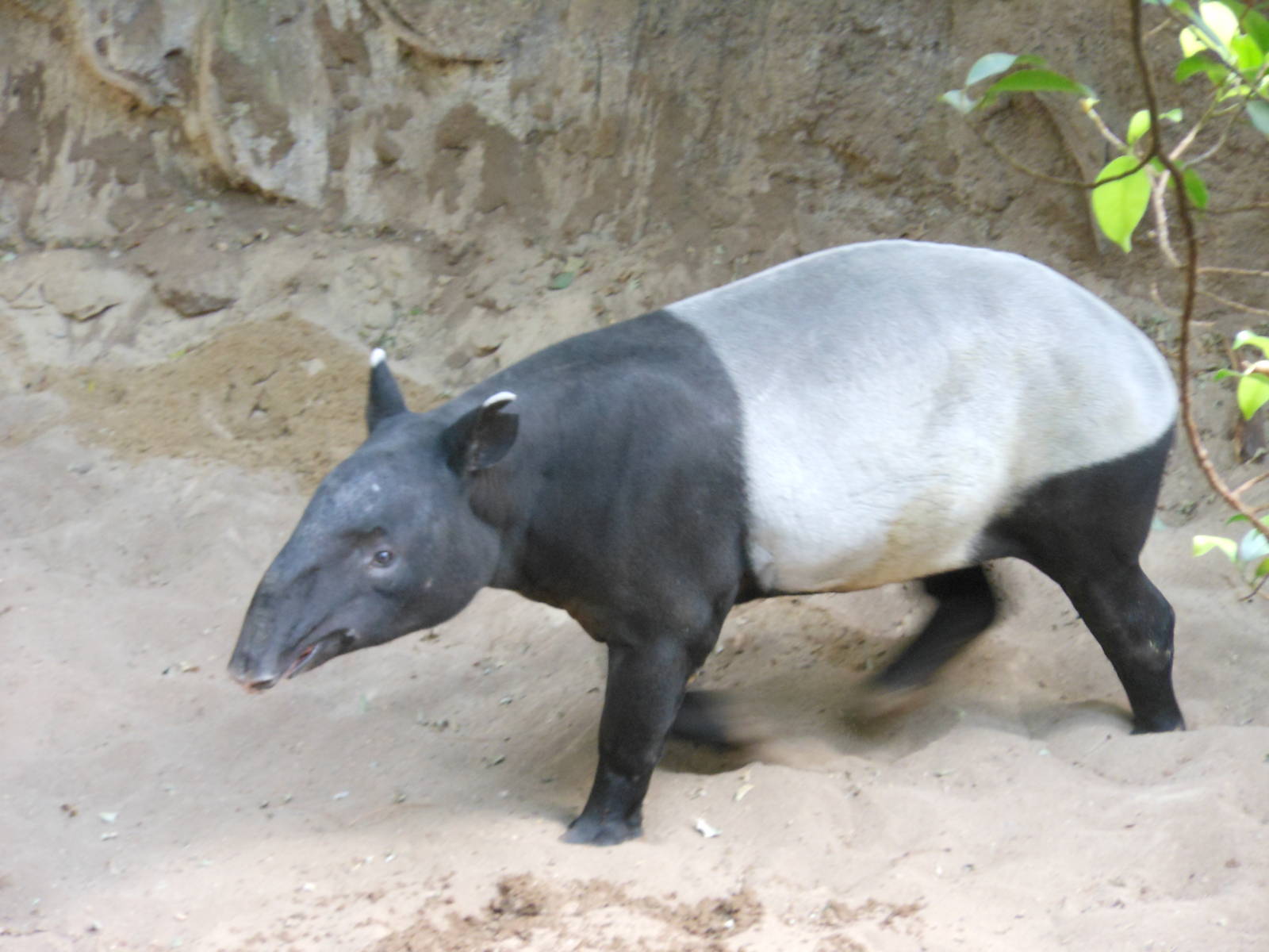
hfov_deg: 11.9
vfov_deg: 8.9
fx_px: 6085
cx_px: 634
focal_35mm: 166
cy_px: 476
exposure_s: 1/25
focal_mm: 29.8
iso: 400
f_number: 5.5
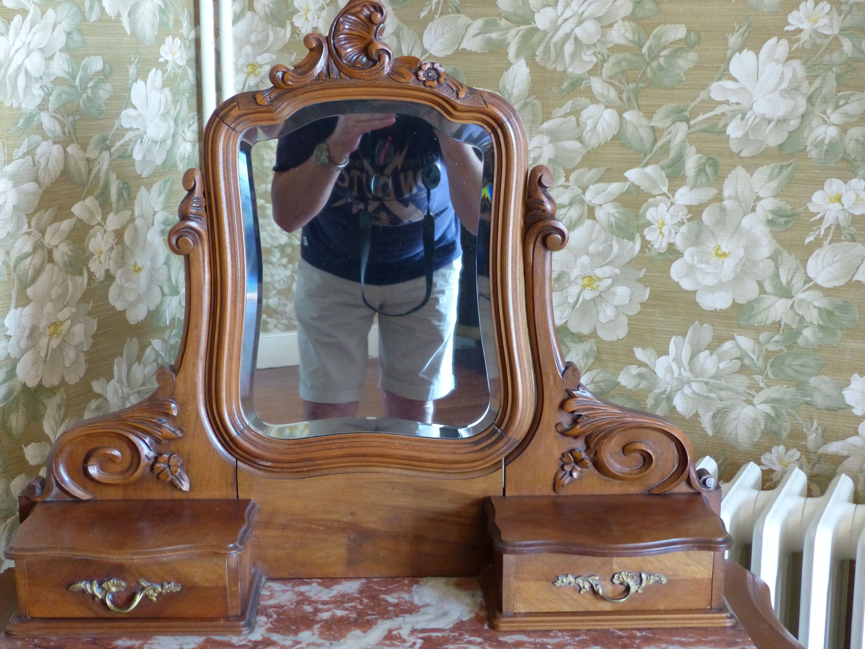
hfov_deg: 38.2
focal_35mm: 50
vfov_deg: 29.1
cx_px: 432
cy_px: 324
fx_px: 1249
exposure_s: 1/15
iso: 400
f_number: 2.8
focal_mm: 9.1
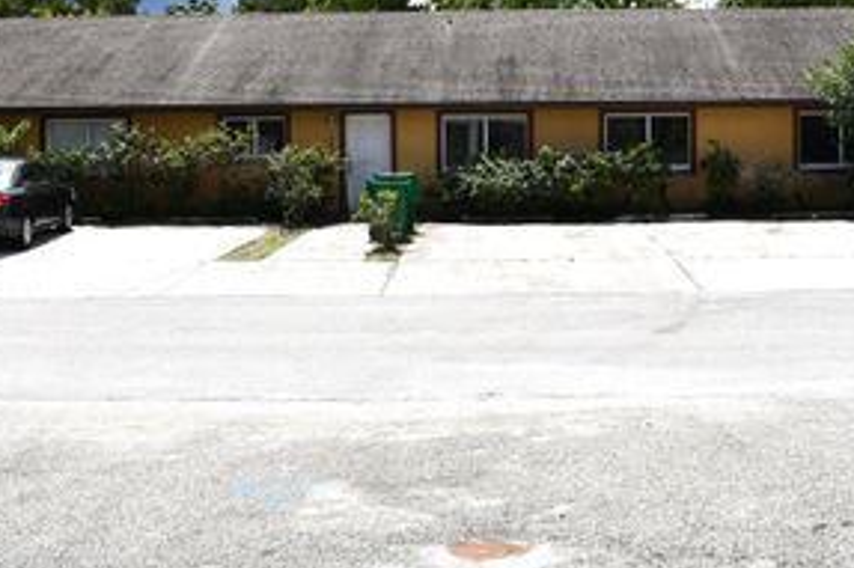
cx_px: 485
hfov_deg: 41.8
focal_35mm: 47
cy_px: 135
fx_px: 1114
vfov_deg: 28.2
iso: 100
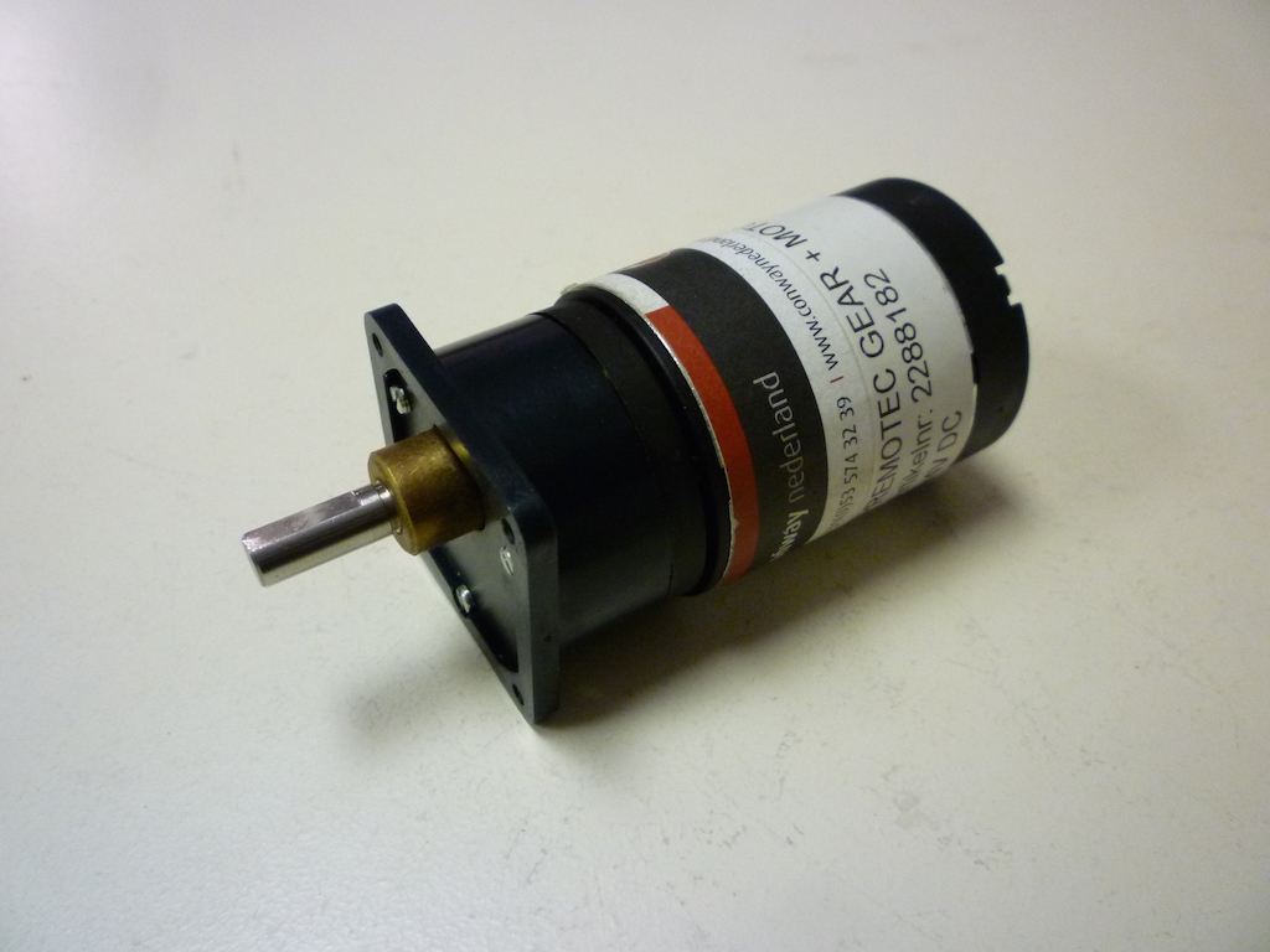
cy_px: 476
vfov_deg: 48.2
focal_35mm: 29
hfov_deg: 61.7
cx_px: 635
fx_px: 1064
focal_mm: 5.2
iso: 400
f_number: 3.3
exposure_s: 1/30
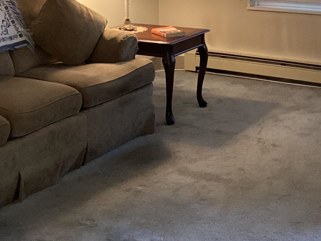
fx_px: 742
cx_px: 162
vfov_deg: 18.0
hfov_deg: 24.4
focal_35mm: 80
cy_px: 2
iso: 320
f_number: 2.4
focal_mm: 3.3
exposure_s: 1/50
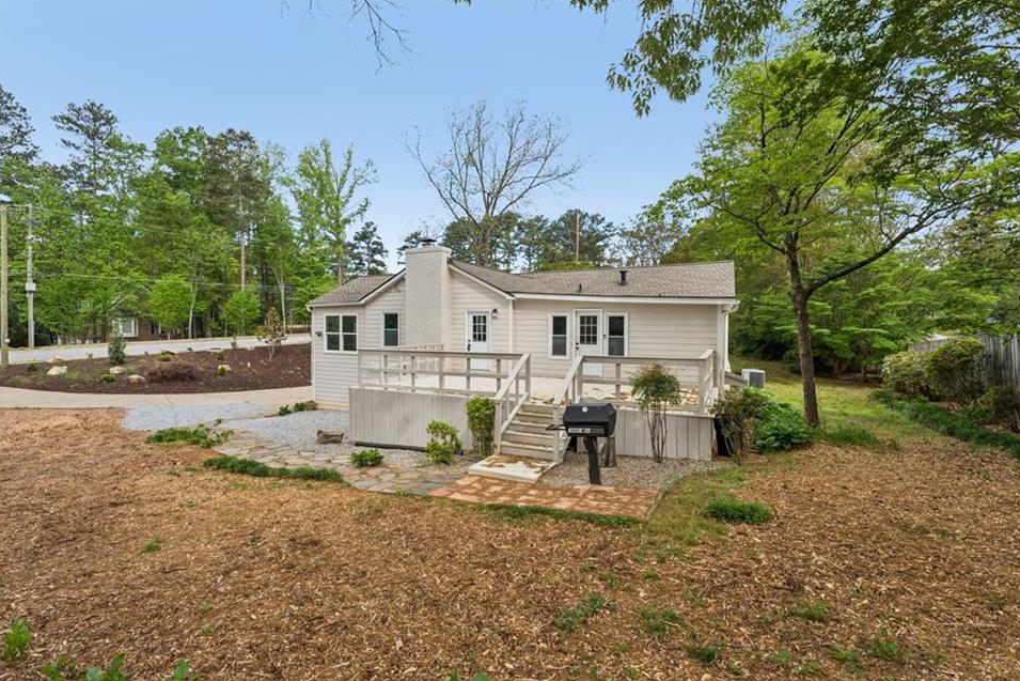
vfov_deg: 77.3
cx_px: 486
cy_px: 331
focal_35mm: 15
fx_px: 425
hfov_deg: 100.3
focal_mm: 14
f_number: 8
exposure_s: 1/125
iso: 100
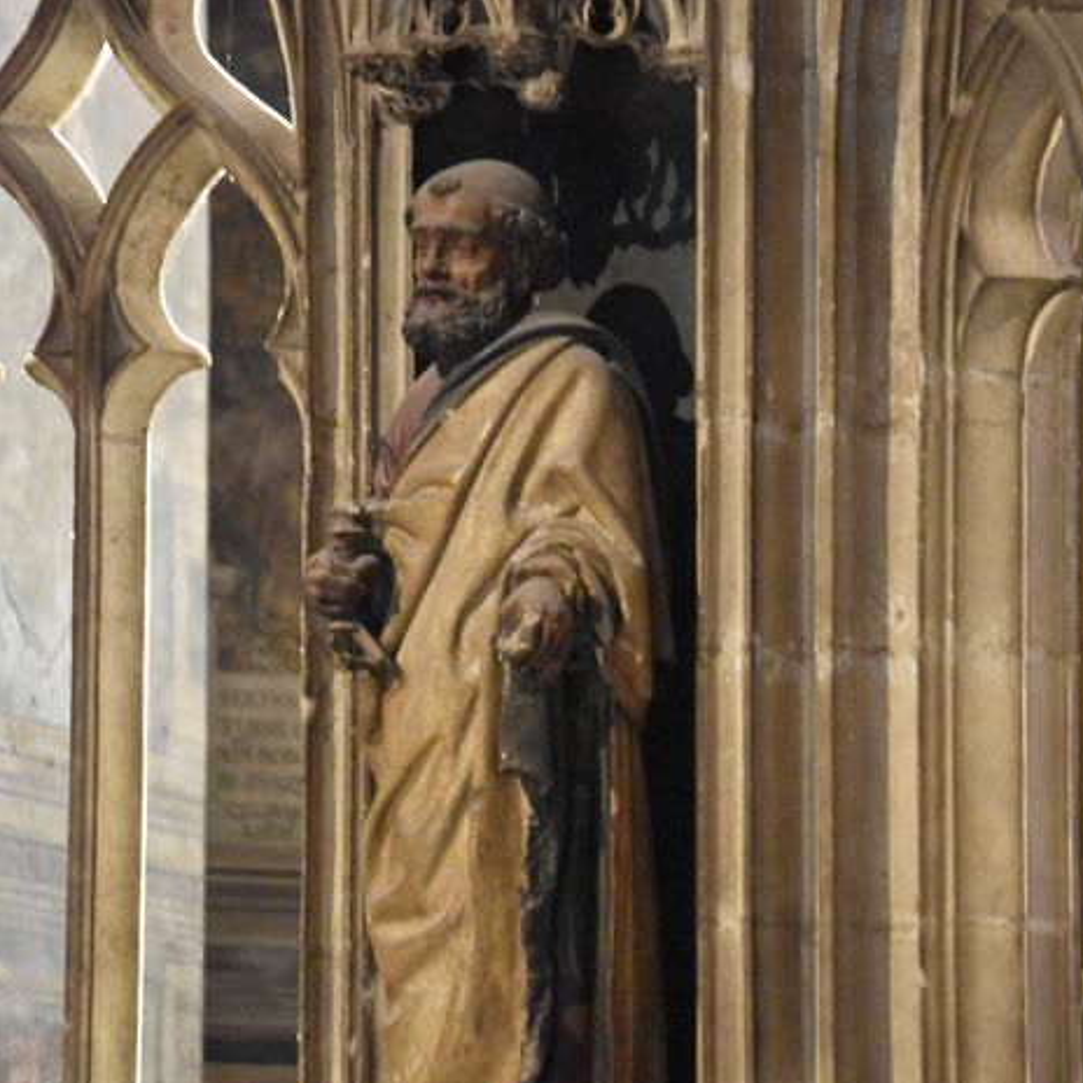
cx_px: 543
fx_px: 9863
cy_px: 684
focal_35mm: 279
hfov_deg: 6.3
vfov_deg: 6.3
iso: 12800
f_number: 5
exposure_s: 1/60
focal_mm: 145
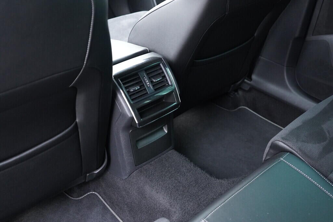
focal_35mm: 36
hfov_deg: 53.1
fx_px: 333
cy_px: 111
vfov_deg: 36.9
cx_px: 166
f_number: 2.8
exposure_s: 1/40
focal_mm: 24
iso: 2000
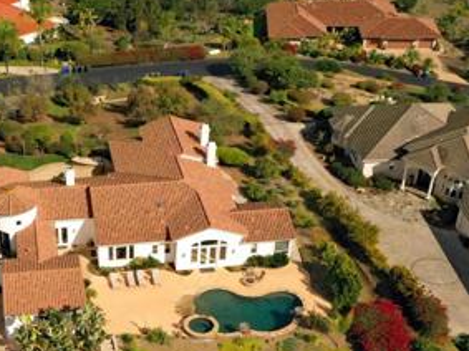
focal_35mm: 61
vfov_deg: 23.7
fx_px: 826
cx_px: 58
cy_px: 277
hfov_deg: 30.5
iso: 1600
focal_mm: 10.26
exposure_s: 1/500
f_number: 5.6
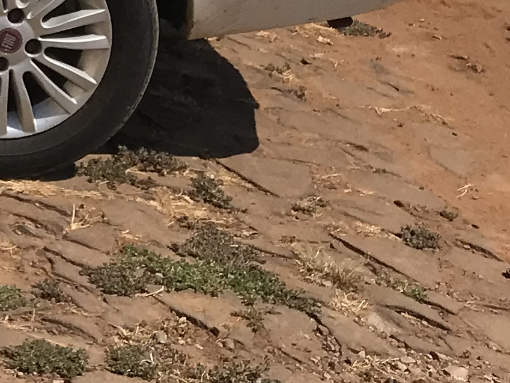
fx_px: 1960
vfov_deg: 10.5
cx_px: -530
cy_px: -295
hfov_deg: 12.8
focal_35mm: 133
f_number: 1.8
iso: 20
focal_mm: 3.99
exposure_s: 1/4808
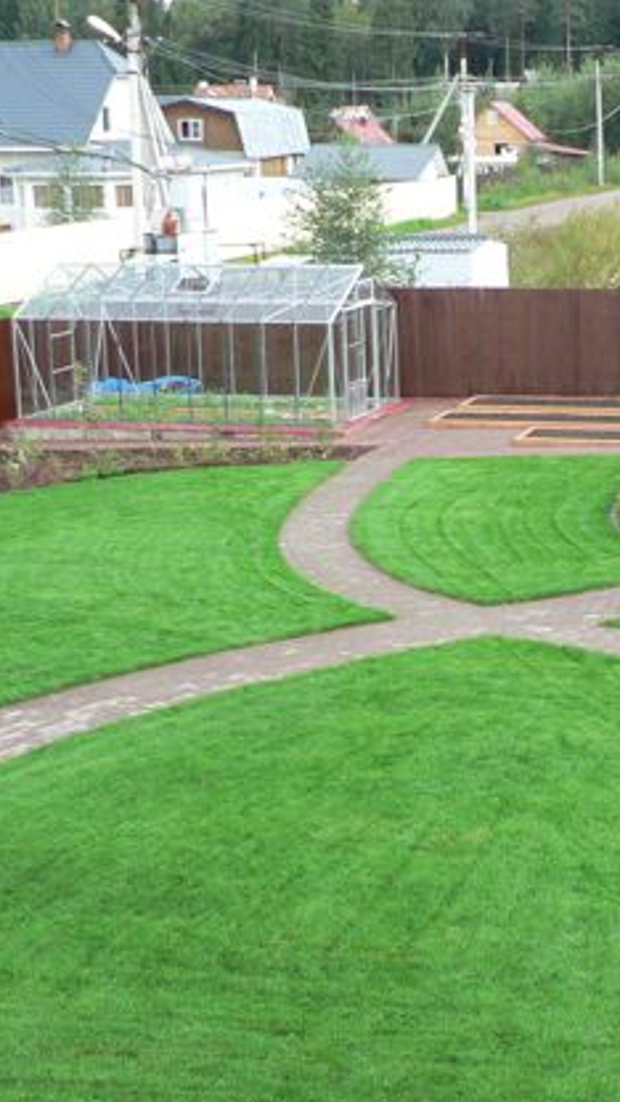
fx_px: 1929
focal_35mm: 66
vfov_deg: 31.8
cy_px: 648
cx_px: 790
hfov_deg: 17.2
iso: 80
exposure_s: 1/80
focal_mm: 6
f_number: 2.8
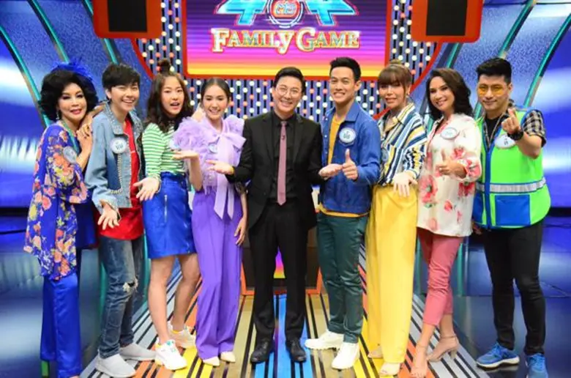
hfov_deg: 49.7
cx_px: 286
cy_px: 189
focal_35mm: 39
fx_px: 617
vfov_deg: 34.0
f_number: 4
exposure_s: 1/1250
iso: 6400
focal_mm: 26
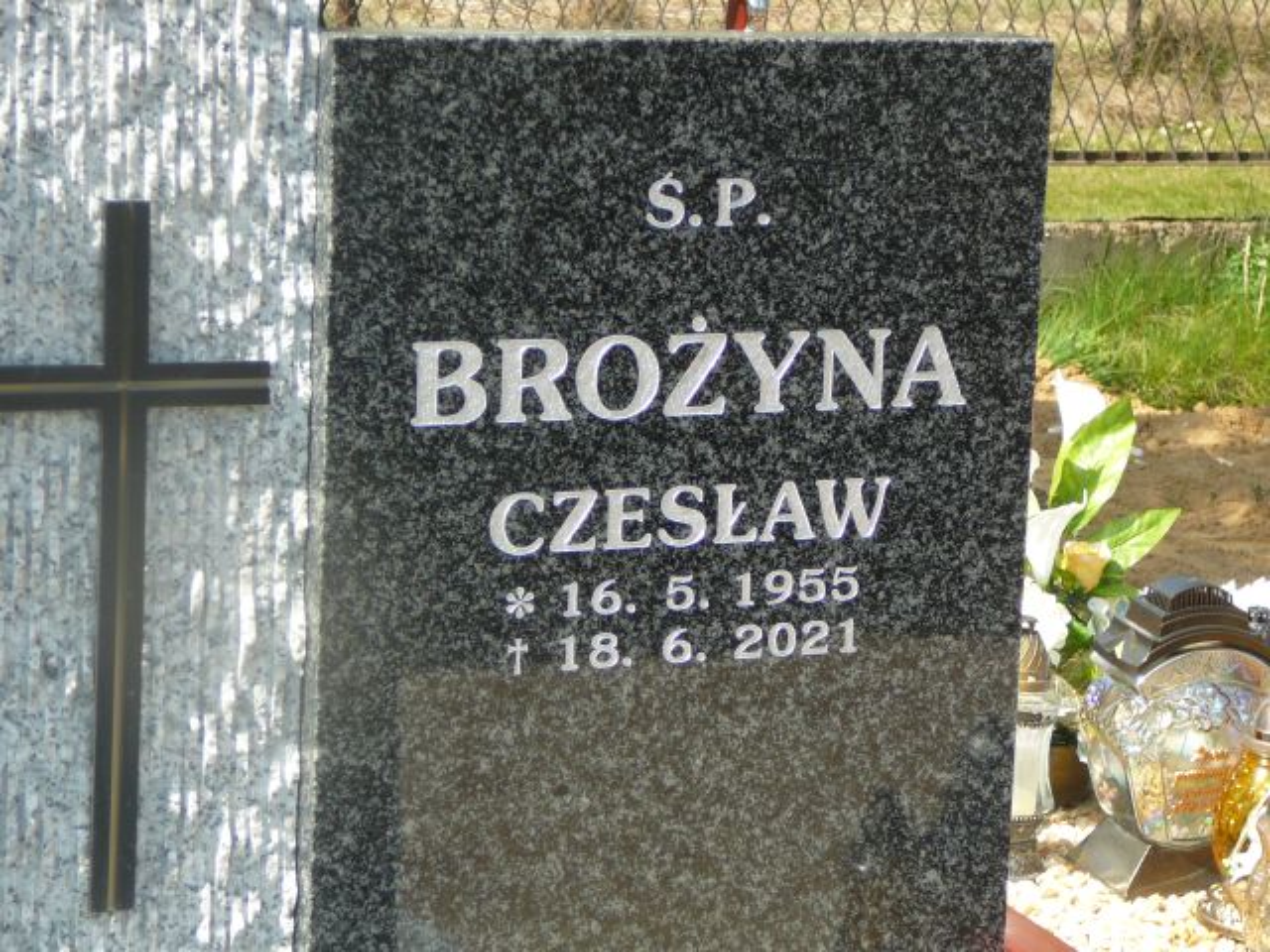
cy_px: 476
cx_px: 635
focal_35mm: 105
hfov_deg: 18.7
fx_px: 3852
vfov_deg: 14.1
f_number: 3.9
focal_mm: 15.6
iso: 80
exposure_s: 1/250
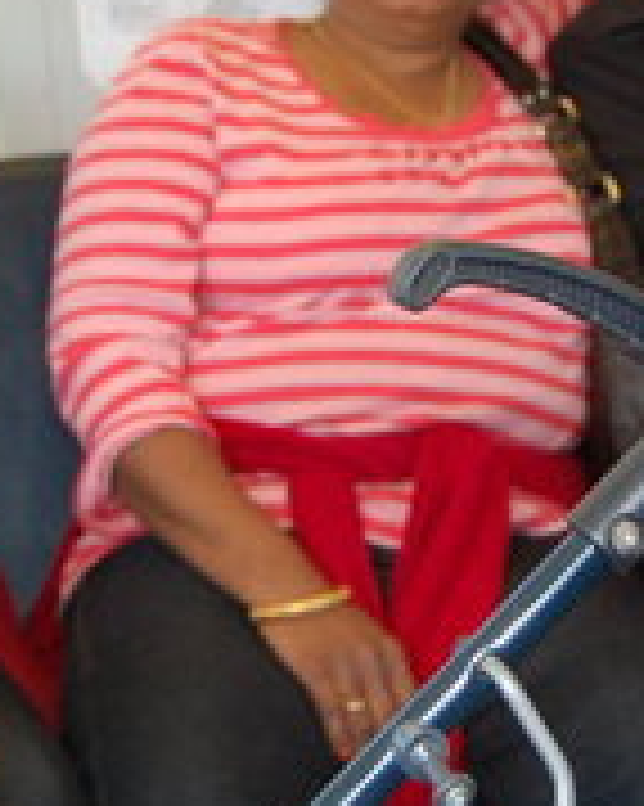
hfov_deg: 13.3
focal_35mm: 116
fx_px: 2758
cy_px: 279
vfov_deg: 16.6
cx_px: 365
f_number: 3.8
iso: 400
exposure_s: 1/60
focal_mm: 23
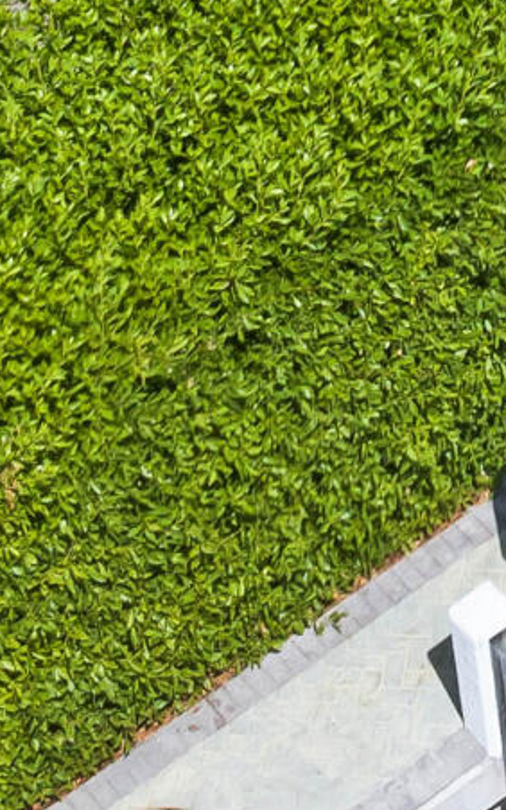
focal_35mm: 169
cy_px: -668
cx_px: 971
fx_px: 3728
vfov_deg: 11.5
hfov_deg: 7.5
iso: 100
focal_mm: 12.29
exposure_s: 1/30
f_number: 5.6
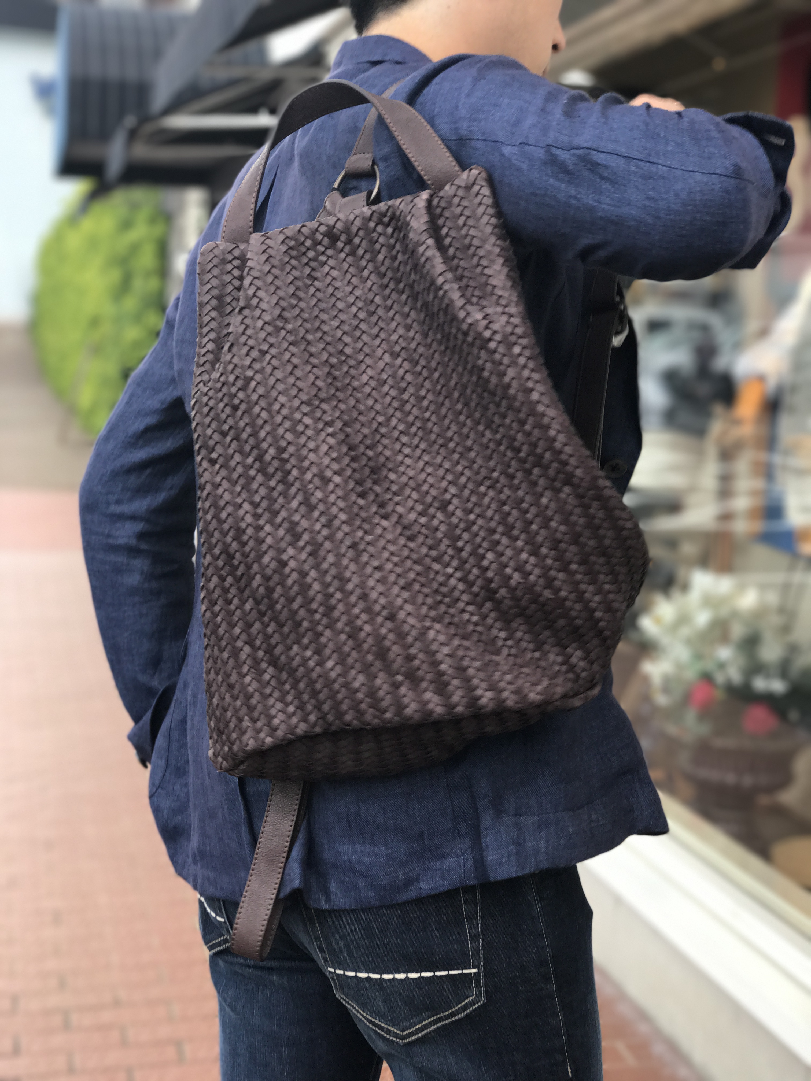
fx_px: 1781
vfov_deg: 33.8
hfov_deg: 25.7
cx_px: 406
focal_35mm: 57
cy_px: 540
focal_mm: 6.6
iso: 50
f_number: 2.8
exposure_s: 1/60
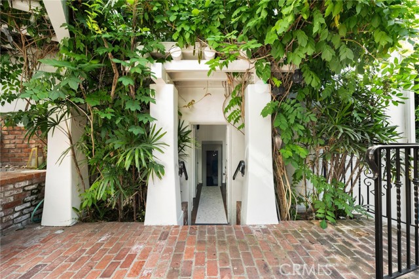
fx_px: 174
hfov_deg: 100.4
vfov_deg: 77.3
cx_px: 210
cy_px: 140
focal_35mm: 15
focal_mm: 15
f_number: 5.6
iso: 400
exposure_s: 1/20
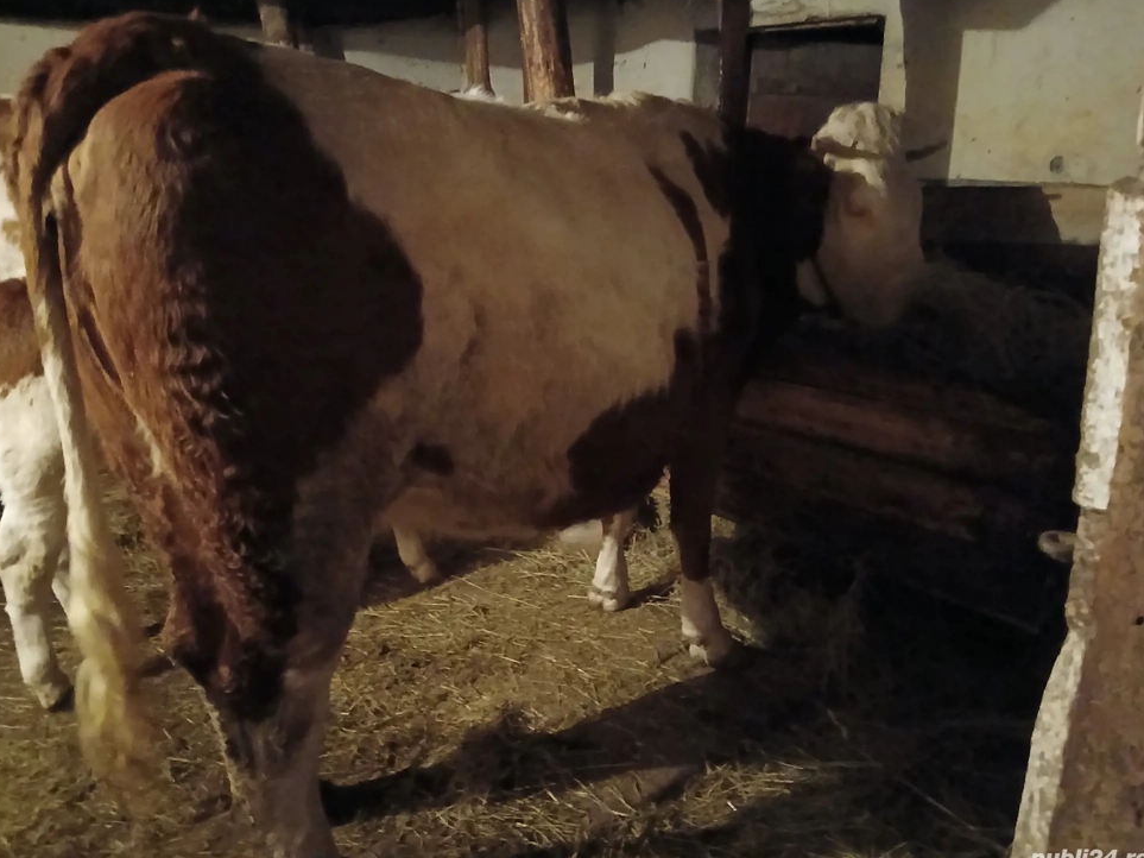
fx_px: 892
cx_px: 561
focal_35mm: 27
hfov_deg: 65.3
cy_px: 429
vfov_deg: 51.3
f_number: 1.8
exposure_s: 1/10
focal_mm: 3.98
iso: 2500
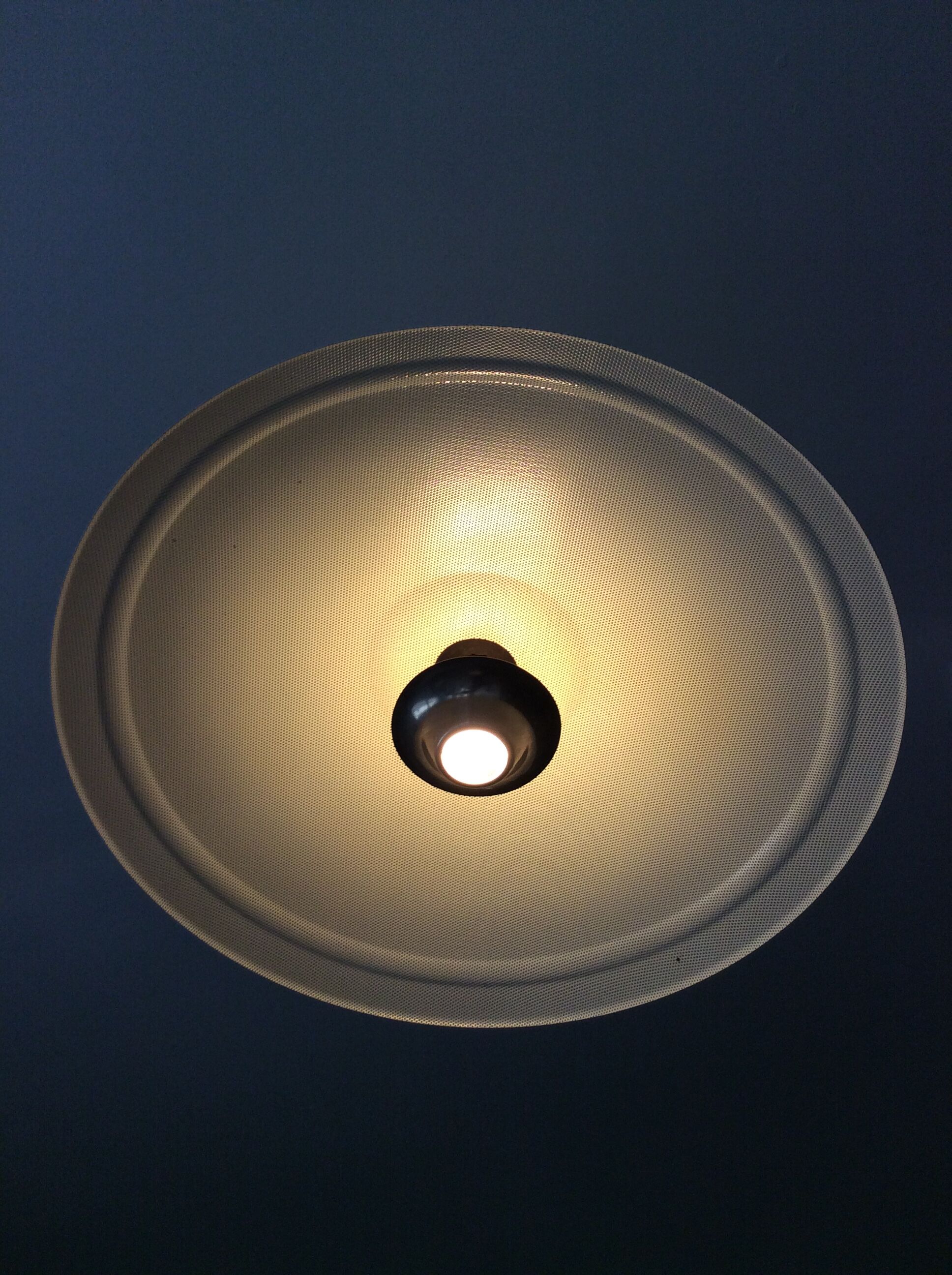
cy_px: 638
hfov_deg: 44.1
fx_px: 1177
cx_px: 476
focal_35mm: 32
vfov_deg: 56.9
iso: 64
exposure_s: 1/100
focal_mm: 3.3
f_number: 2.4
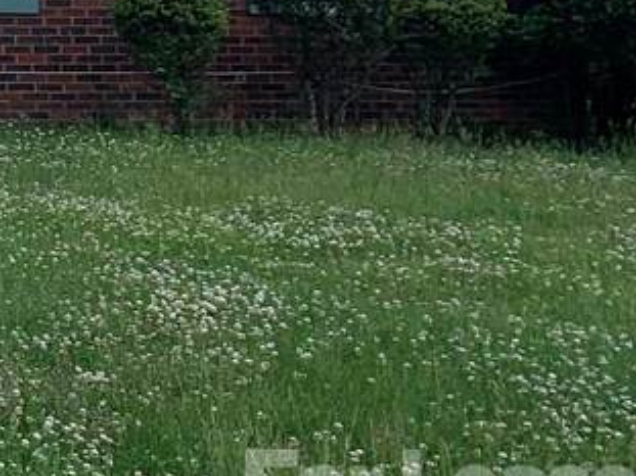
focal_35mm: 107
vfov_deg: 12.9
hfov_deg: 15.3
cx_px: -573
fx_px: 1965
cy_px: -292
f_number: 1.8
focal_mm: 4.25
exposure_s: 1/1427
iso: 25
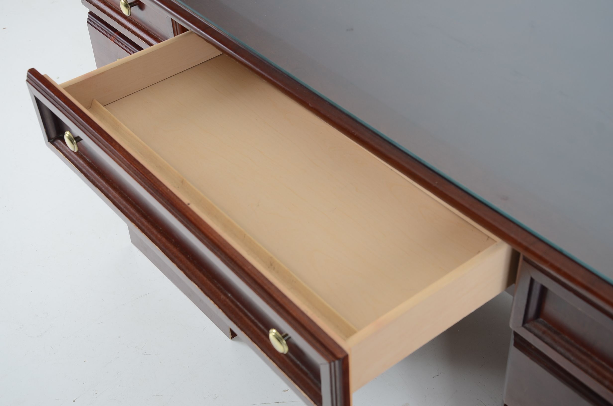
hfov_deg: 35.1
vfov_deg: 23.7
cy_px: 203
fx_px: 969
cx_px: 306
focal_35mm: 57
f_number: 5.6
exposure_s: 1/80
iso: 125
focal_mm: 38
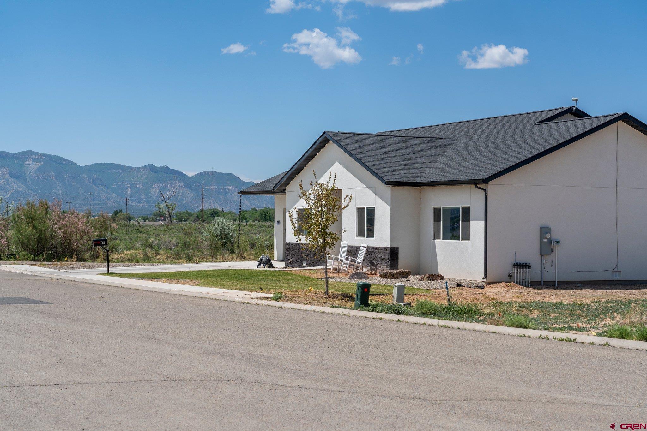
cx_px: 324
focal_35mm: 64
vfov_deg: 21.2
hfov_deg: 31.4
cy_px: 216
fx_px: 1150
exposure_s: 1/2000
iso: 400
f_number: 8
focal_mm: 64
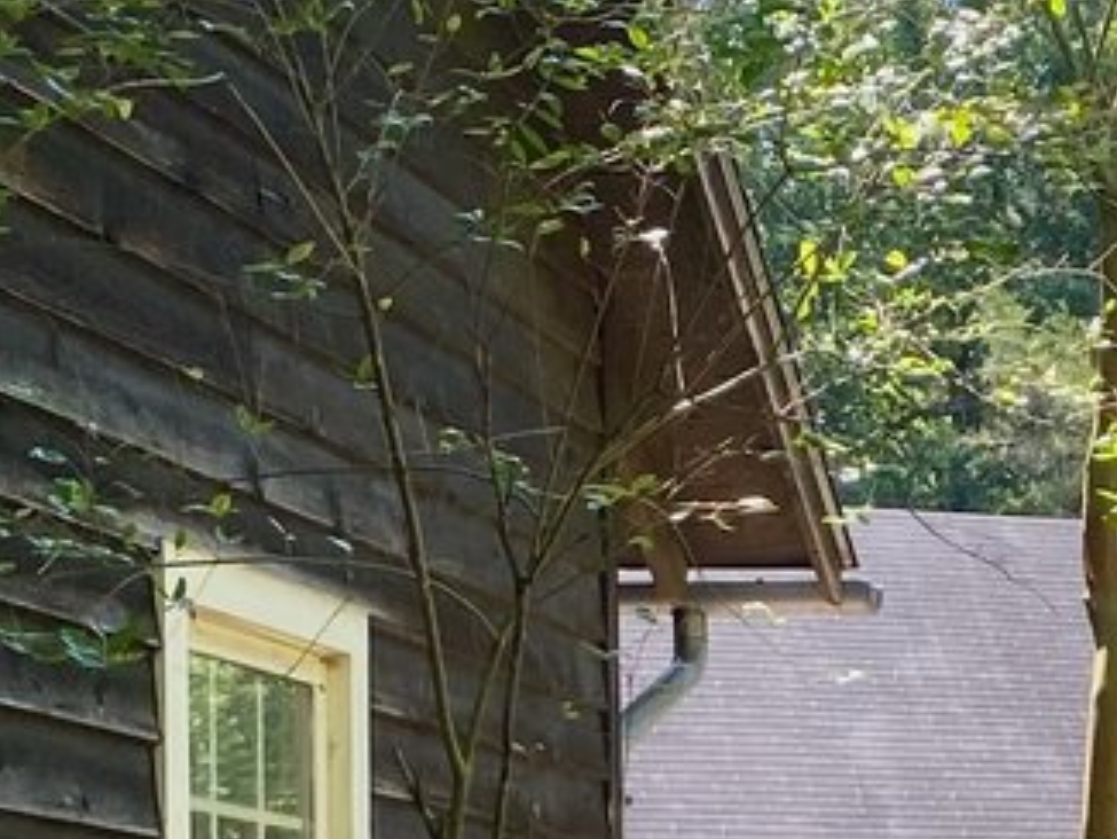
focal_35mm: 121
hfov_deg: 15.3
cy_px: 1312
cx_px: 1553
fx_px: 3906
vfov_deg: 11.7
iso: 32
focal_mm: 4.25
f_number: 1.8
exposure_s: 1/456
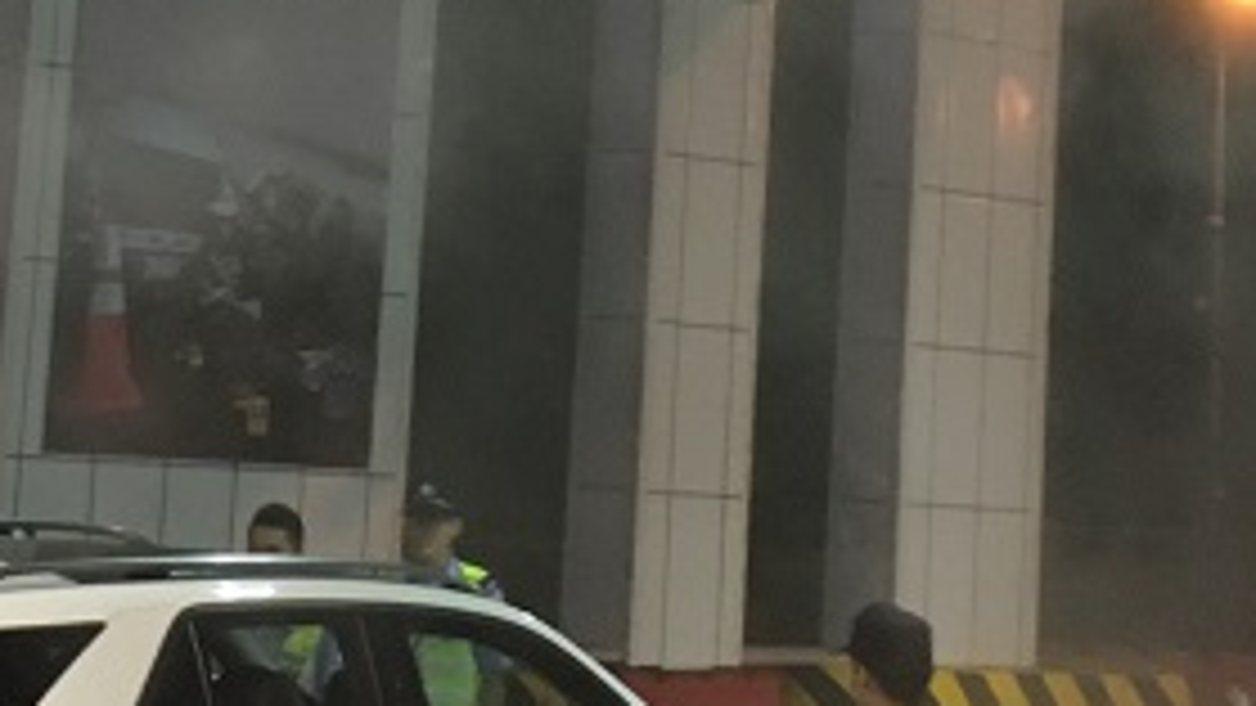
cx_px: 252
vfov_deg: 10.2
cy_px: -283
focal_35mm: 116
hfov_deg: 18.3
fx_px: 3864
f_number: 2.2
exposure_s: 1/33
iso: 160
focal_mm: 4.15
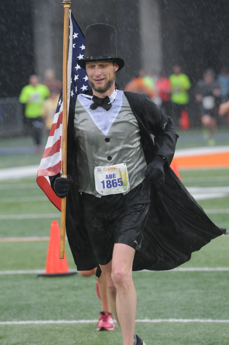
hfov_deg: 4.8
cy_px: 172
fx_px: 2726
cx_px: 114
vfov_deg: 7.2
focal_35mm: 285
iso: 800
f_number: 4
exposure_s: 1/400
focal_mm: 190
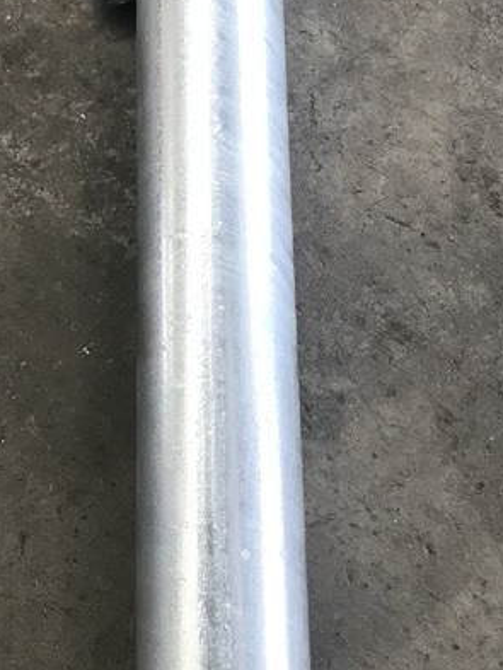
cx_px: 293
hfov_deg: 20.2
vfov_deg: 26.5
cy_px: 235
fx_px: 1414
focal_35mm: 73
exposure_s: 1/33
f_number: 1.8
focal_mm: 3.99
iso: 25
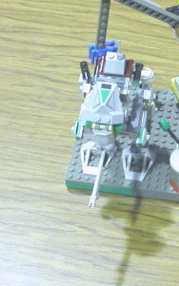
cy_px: 112
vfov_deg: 20.4
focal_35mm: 102
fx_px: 797
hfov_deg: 12.5
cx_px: 214
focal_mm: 8.9
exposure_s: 1/4.1
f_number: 3.4
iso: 111
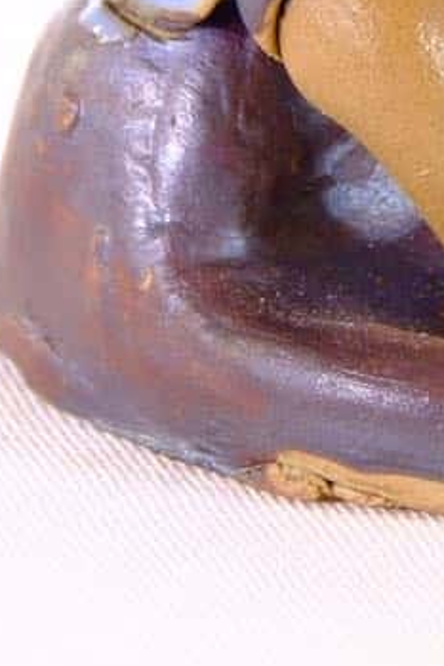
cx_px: 511
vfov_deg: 2.1
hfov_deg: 1.4
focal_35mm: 1002
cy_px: -252
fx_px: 18517
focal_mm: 181.9
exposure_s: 1/20
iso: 800
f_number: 11
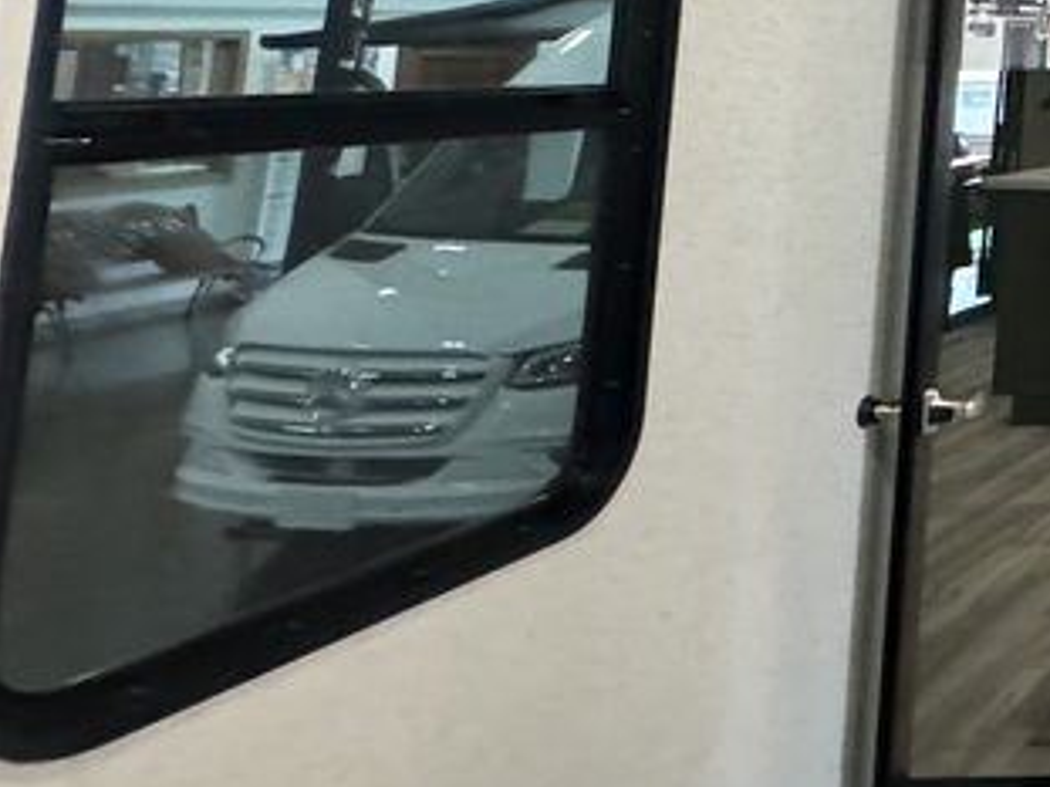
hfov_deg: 26.0
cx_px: 1685
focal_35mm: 45
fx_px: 1364
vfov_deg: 29.2
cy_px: -68
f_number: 2.2
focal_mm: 2.22
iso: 1000
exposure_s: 1/60
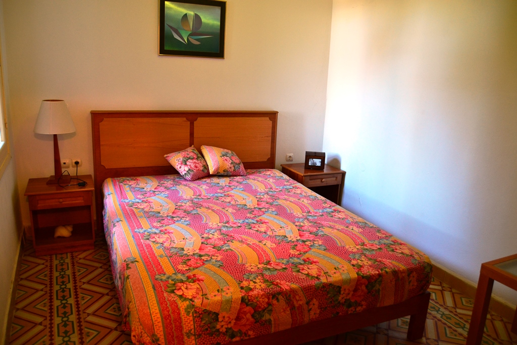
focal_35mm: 27
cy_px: 172
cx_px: 258
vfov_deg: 47.9
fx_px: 388
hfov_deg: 67.4
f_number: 3.5
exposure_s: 1/15
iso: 800
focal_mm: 18
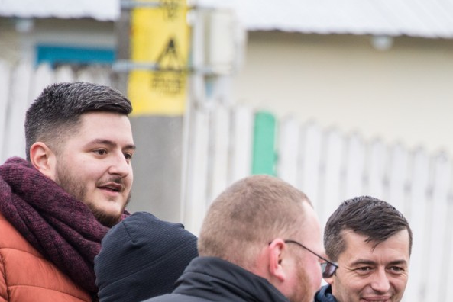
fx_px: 6395
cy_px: 351
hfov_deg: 4.1
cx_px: 398
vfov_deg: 2.7
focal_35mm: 508
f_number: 5.6
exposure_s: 1/500
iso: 1400
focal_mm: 210
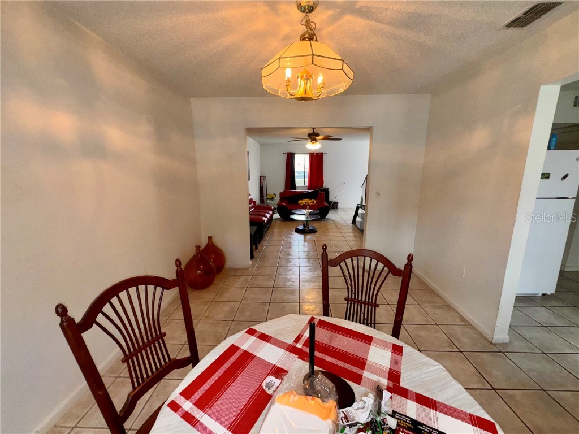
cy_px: 217
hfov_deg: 102.1
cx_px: 290
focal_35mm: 14
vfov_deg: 85.7
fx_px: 234
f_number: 2.2
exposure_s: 1/120
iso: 80
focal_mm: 2.22
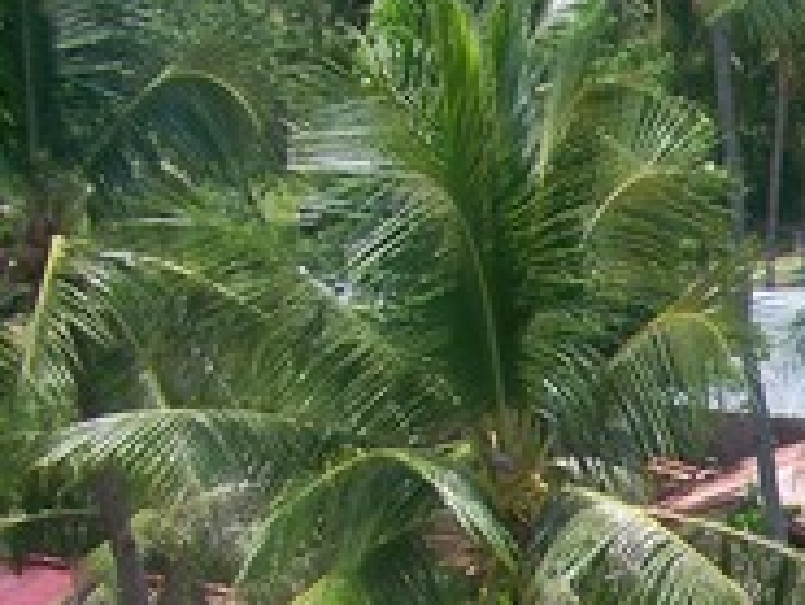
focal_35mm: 114
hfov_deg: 15.2
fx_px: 2653
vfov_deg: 12.5
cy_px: 849
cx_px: 1384
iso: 64
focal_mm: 5.85
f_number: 2.8
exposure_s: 1/640
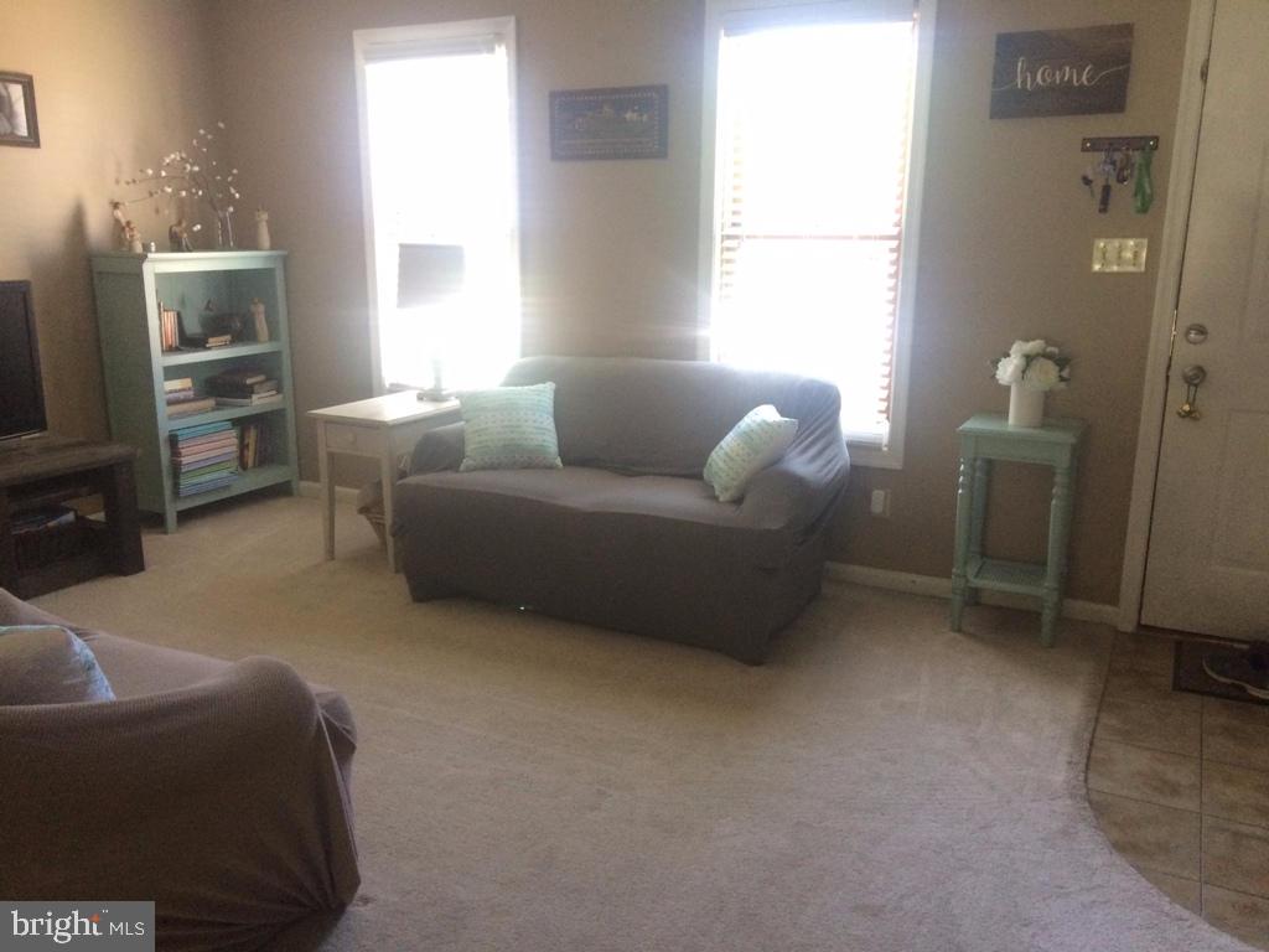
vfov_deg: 48.2
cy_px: 476
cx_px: 634
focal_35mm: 29
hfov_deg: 61.7
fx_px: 1063
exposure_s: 1/30
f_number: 2.2
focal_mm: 4.15
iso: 160
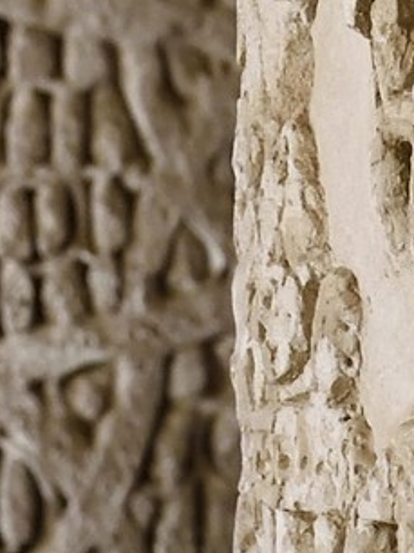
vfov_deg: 3.7
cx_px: 456
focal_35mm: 528
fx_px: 8431
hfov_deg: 2.8
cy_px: -1055
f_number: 9
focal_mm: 70
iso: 1600
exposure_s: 1/60
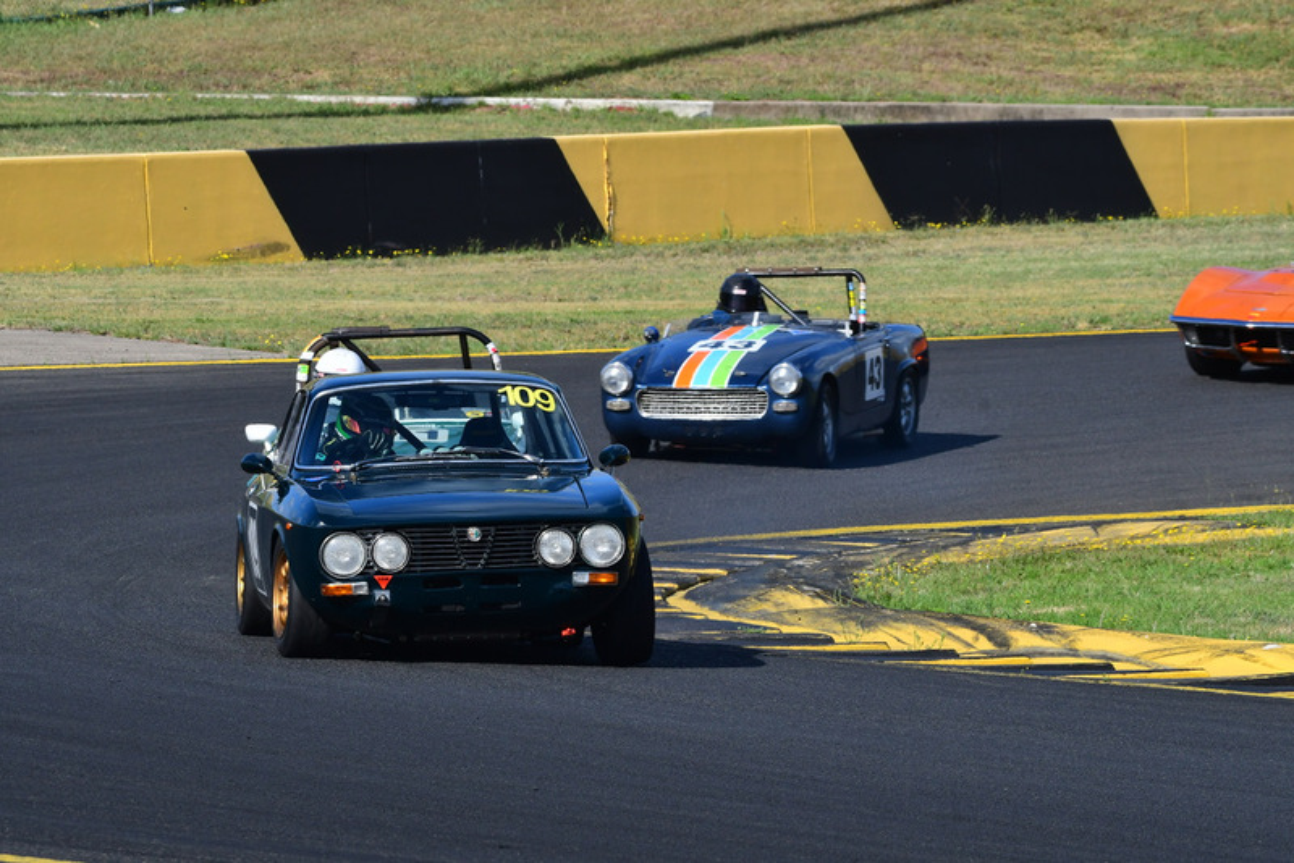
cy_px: 432
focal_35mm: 300
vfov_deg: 4.6
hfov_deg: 6.9
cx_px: 647
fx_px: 10787
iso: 400
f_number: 11
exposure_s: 1/640
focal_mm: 200
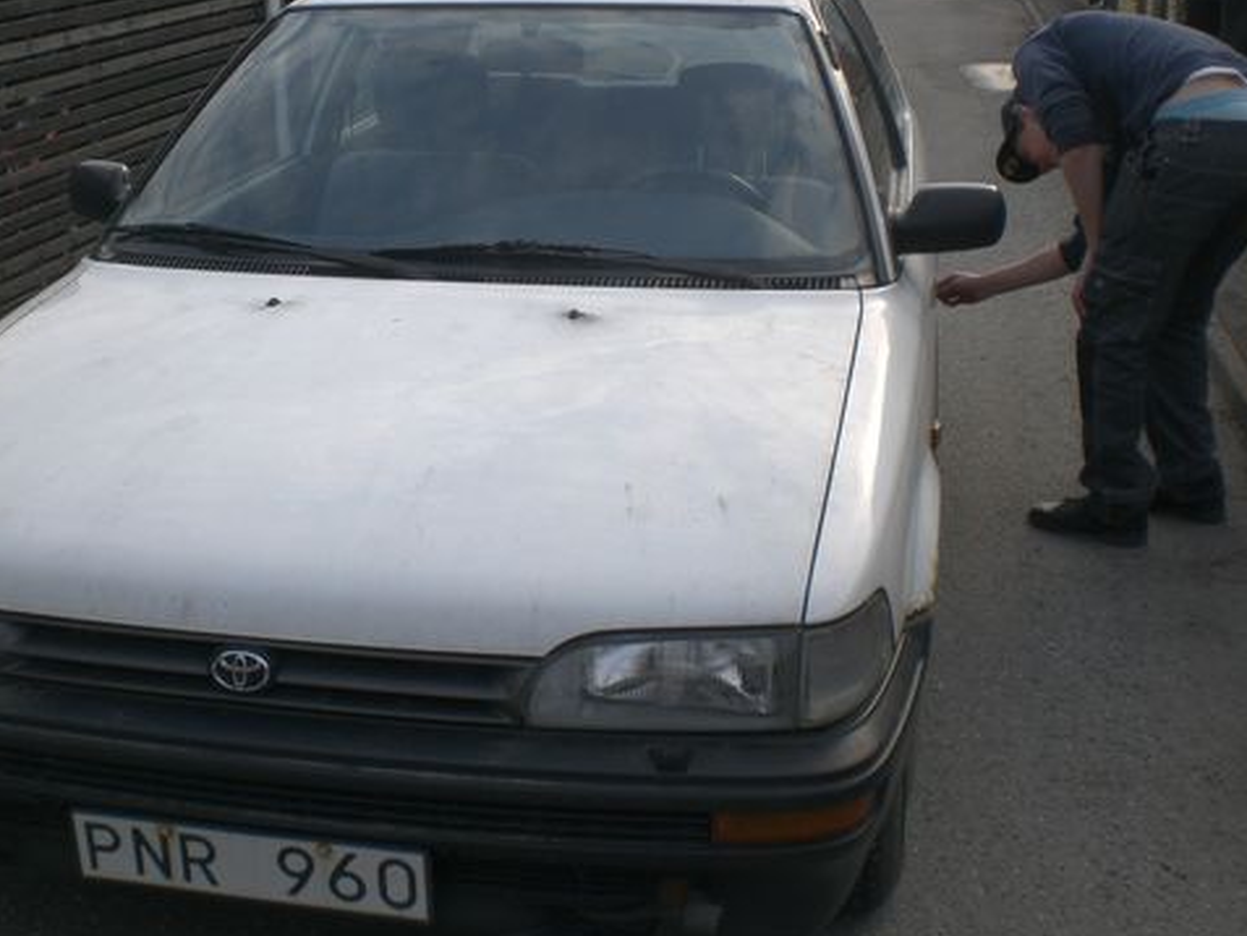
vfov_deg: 28.6
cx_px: 437
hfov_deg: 37.2
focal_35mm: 51
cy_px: 424
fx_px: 1838
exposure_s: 1/320
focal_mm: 6.3
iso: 50
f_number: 4.4
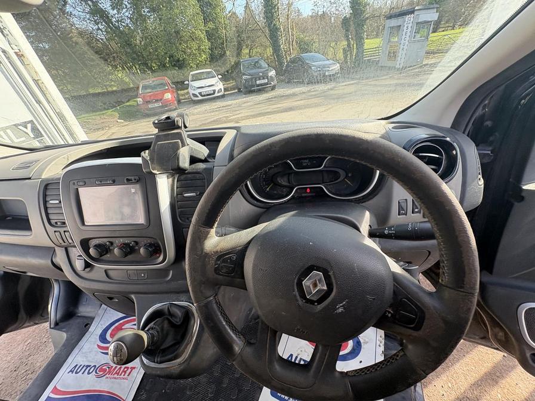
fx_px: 216
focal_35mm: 14
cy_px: 200
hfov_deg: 102.1
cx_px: 268
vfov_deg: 85.7
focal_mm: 2.22
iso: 100
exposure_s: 1/135
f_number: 2.2
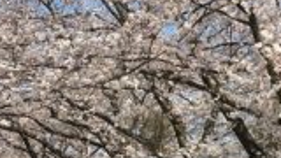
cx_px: 197
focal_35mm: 101
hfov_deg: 21.0
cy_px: 33
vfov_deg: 11.9
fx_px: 753
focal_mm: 4.15
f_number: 2.2
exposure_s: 1/1221
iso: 25
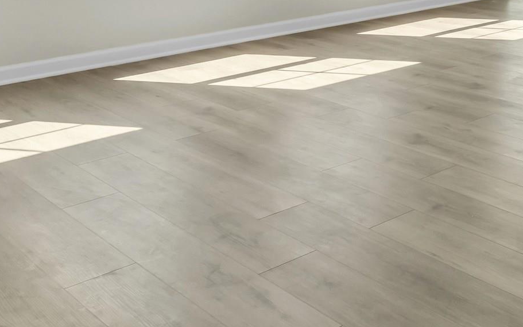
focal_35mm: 55
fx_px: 784
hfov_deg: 33.0
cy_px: -123
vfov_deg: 20.9
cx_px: 554
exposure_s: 1/80
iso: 320
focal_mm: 16
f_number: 9
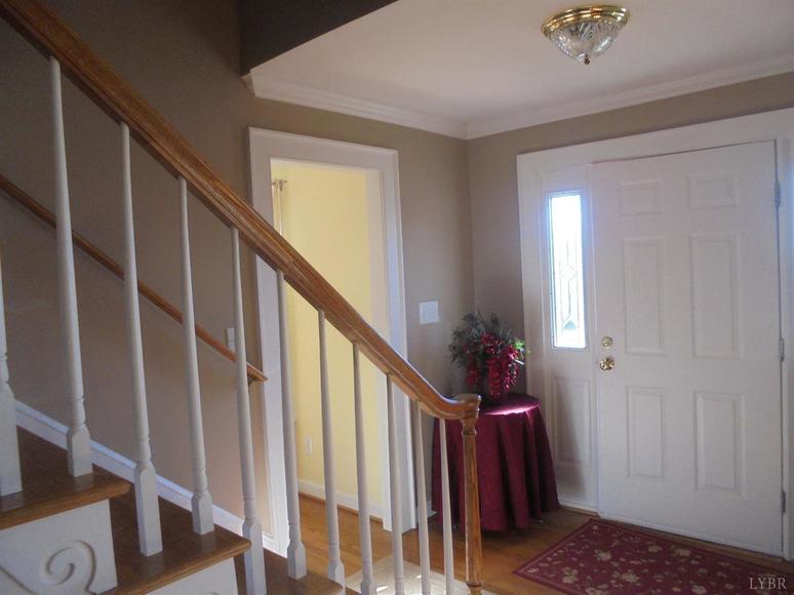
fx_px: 596
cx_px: 397
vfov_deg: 53.0
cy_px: 298
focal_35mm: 26
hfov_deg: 67.3
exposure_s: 1/80
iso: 250
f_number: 3.5
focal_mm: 4.6
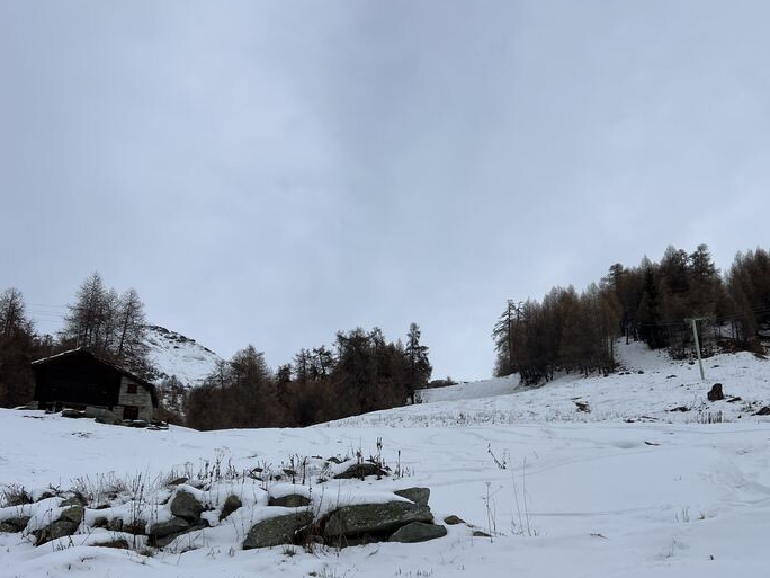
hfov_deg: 48.8
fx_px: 845
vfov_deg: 37.4
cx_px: 451
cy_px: 373
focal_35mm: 38
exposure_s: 1/8000
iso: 50
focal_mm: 5.7
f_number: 1.5
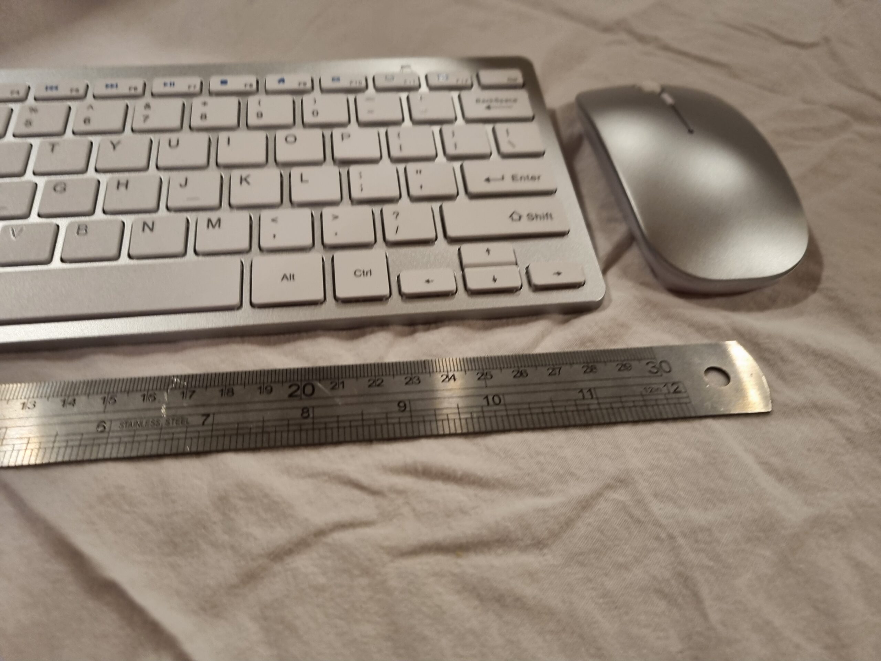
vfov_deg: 53.1
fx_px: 662
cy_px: 330
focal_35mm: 26
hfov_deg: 67.3
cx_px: 440
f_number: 1.8
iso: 200
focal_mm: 5.4
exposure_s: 1/50
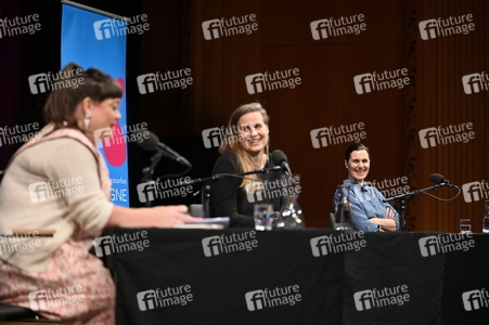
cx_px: 244
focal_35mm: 97
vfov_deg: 14.1
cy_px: 162
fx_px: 1317
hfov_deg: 21.0
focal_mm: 97
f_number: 2.8
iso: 1600
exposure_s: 1/400
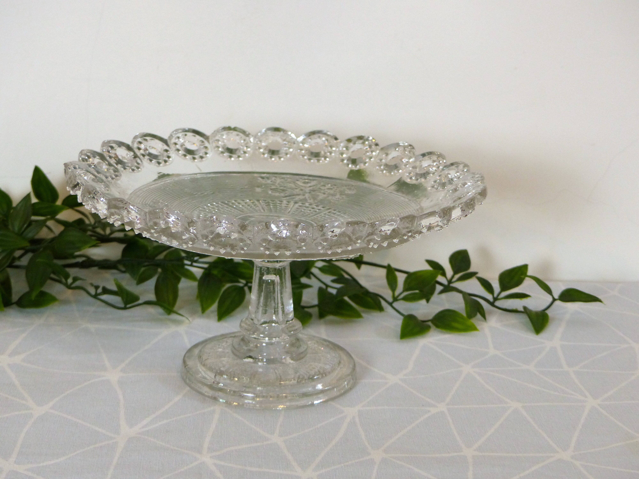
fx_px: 1237
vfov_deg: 21.9
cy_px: 240
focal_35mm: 67
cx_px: 320
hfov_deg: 29.0
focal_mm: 11.4
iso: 320
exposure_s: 1/60
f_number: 2.8
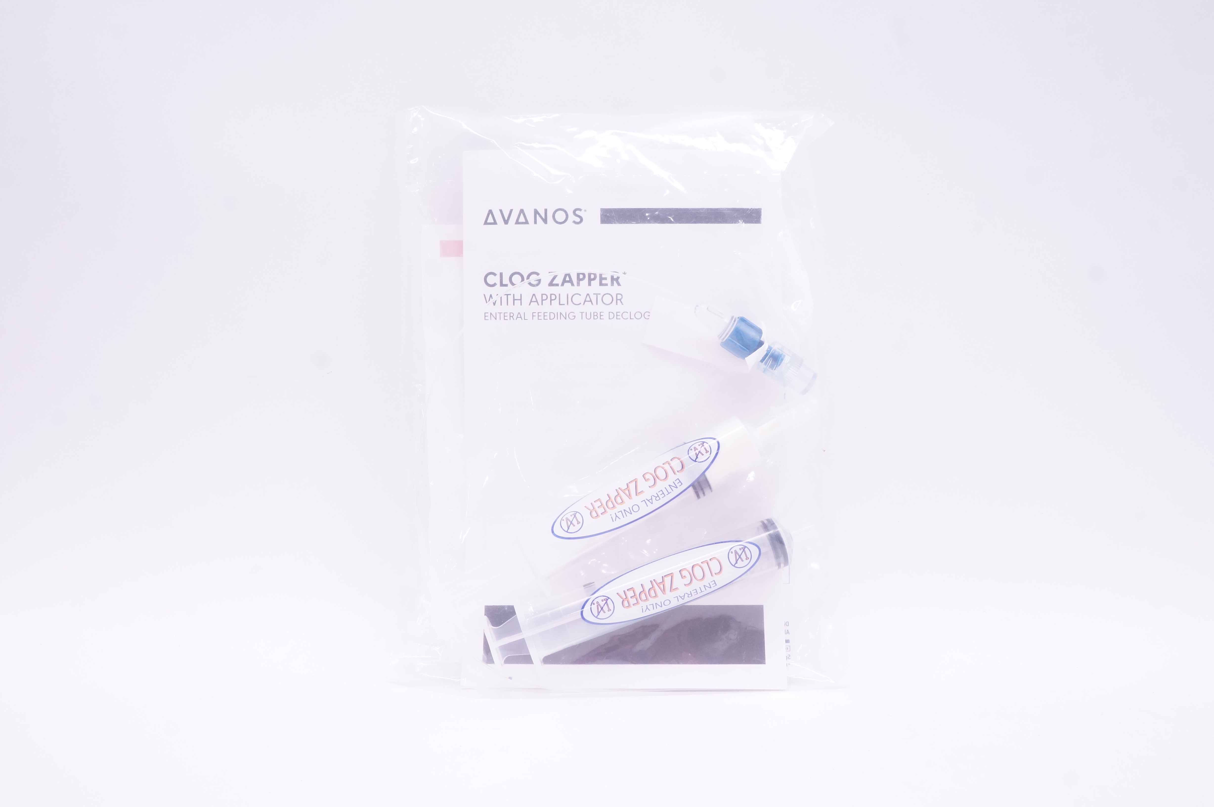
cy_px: 404
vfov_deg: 39.9
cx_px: 607
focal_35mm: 33
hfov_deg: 57.3
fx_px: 1112
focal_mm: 22
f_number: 11
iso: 800
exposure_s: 1/30
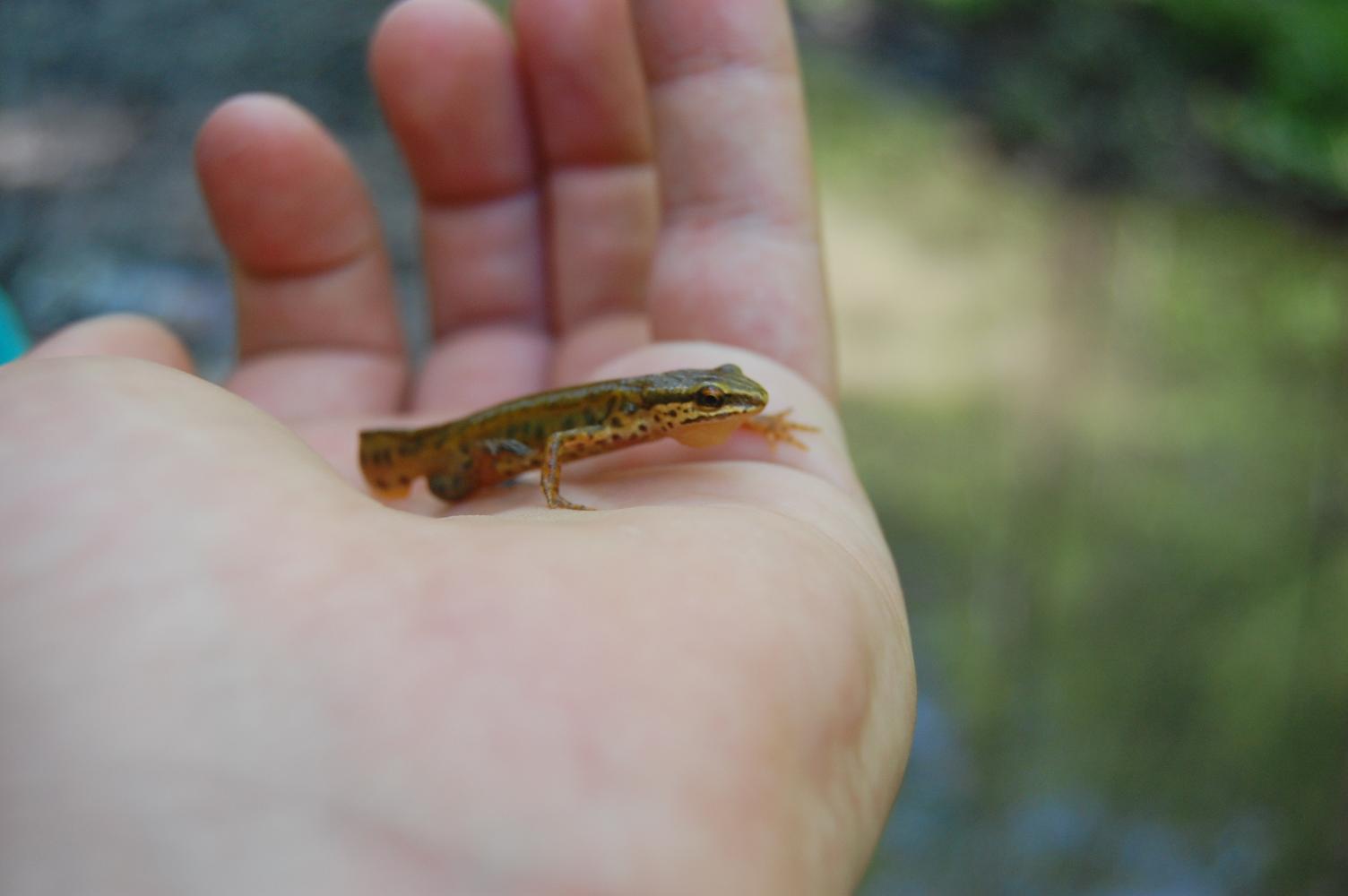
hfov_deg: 41.1
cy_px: 448
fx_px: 1796
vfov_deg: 28.0
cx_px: 674
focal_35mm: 48
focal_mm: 32
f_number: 5.6
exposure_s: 1/125
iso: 400
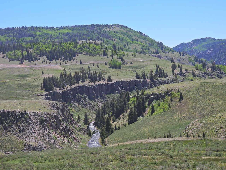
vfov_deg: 19.6
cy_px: 85
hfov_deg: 26.0
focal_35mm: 75
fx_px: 490
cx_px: 113
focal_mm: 13.4
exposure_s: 1/1000
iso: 100
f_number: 3.5
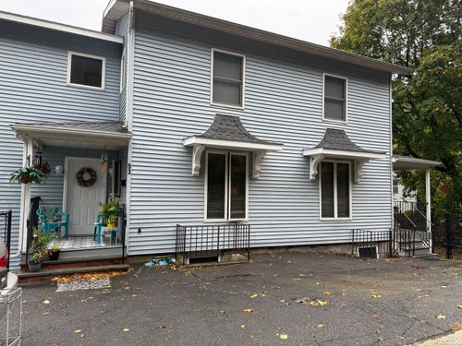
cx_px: 231
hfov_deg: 71.6
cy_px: 173
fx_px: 320
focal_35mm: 24
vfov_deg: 56.8
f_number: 1.78
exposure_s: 1/589
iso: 80
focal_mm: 6.76
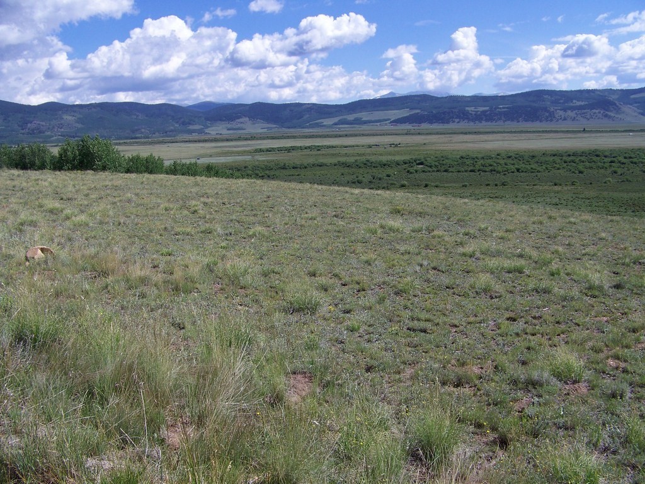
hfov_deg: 51.4
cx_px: 322
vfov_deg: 39.7
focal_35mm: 36
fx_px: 671
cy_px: 242
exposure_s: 1/500
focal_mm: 5.85
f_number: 4
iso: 64
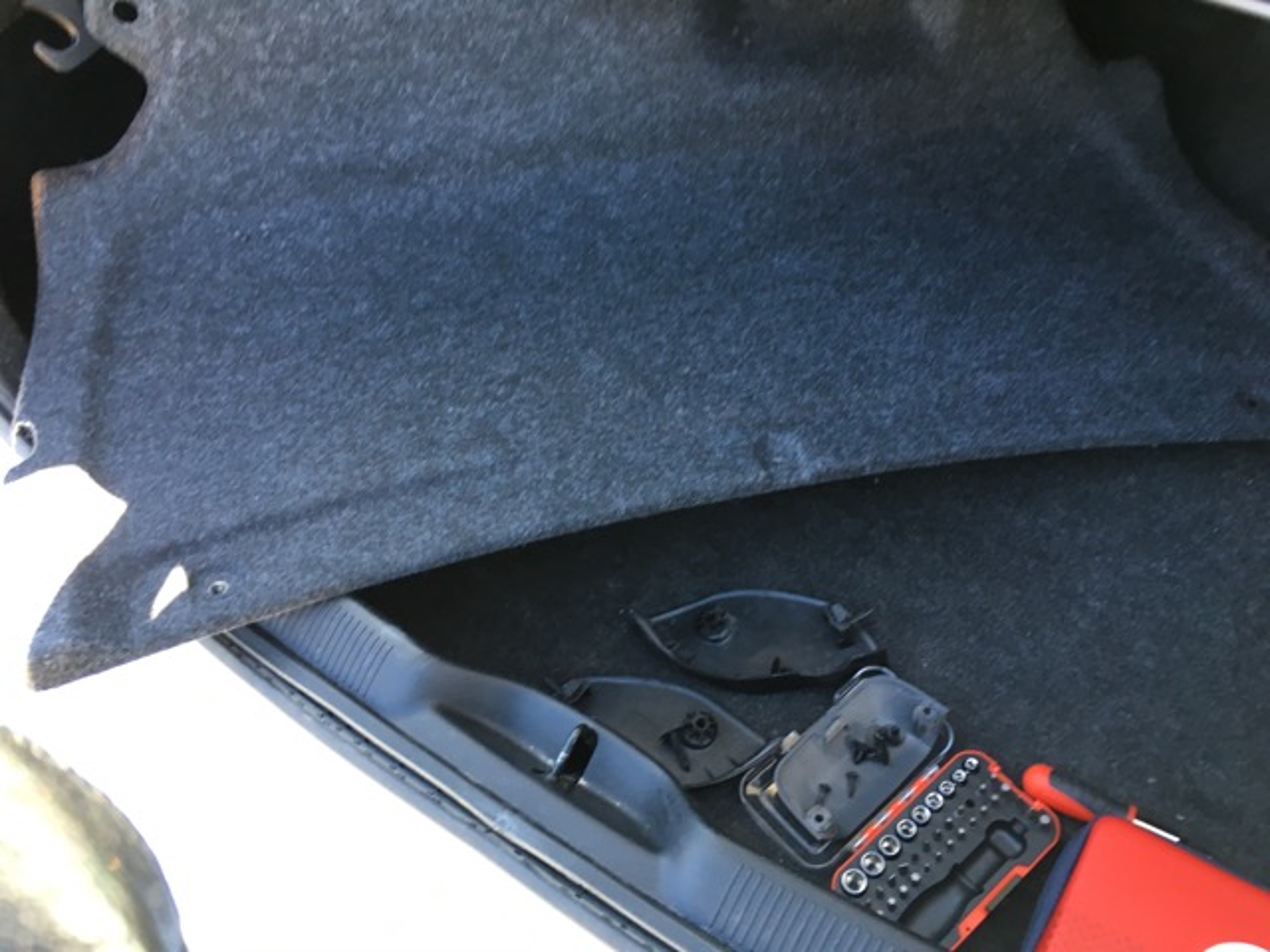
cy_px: 476
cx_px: 635
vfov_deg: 48.2
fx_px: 1064
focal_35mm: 29
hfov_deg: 61.7
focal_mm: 4.15
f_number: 2.2
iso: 50
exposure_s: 1/30
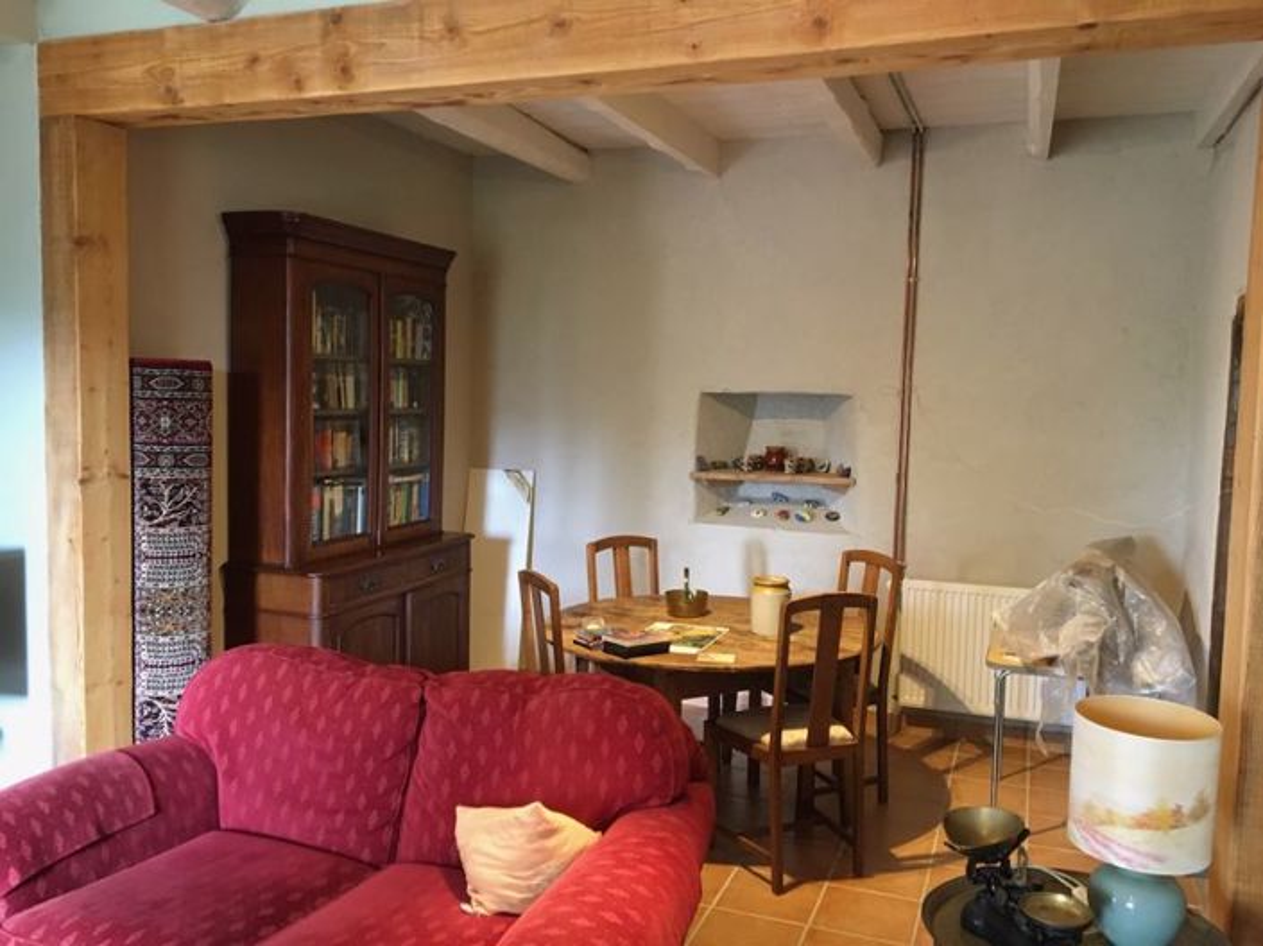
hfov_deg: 61.7
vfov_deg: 48.2
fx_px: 1058
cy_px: 473
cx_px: 632
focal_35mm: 29
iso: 200
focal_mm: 4.15
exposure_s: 1/20
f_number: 2.2
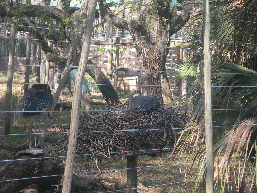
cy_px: 97
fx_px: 854
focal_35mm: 115
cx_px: 129
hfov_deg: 17.1
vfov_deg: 12.9
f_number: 4.9
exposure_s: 1/61.6
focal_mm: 23.4
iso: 50
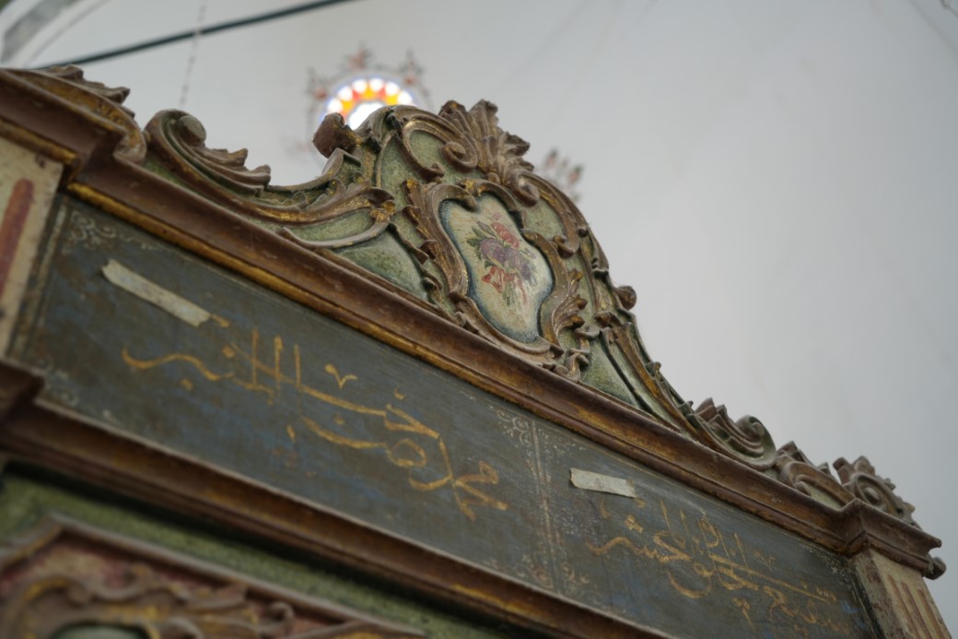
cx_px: 479
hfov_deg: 49.6
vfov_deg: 34.2
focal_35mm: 39
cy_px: 320
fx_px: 1038
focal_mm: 39
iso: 500
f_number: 4
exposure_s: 1/50
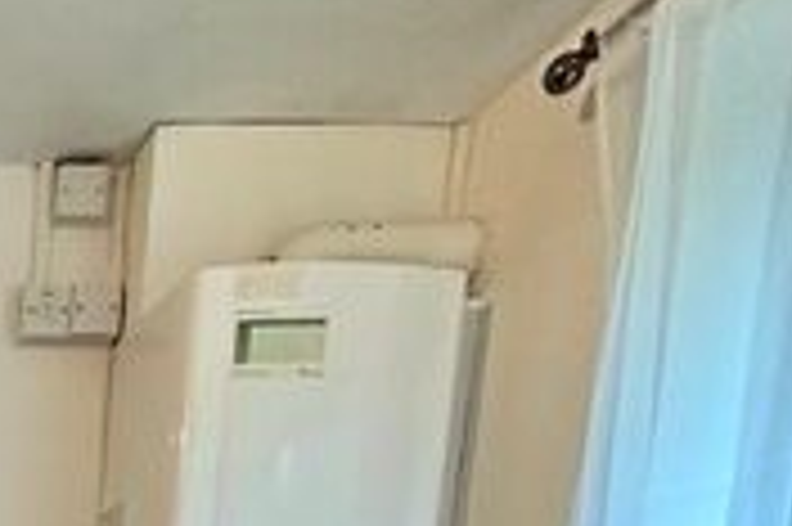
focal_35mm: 58
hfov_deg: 25.6
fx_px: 1275
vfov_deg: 16.8
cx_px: -405
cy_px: 1077
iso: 320
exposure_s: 1/100
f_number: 2.2
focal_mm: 2.22
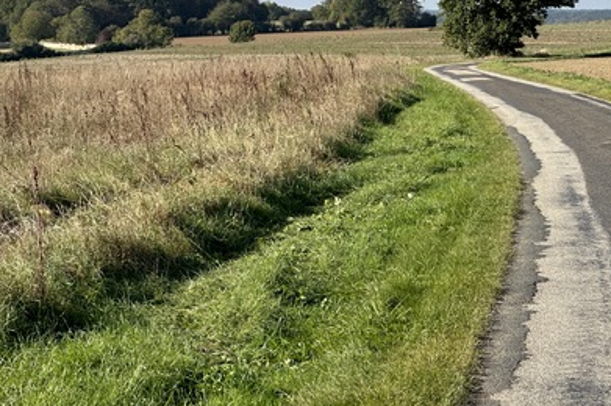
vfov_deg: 11.1
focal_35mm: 123
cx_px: 177
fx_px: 2086
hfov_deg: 16.6
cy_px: 89
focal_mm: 9
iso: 32
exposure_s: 1/723
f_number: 2.8
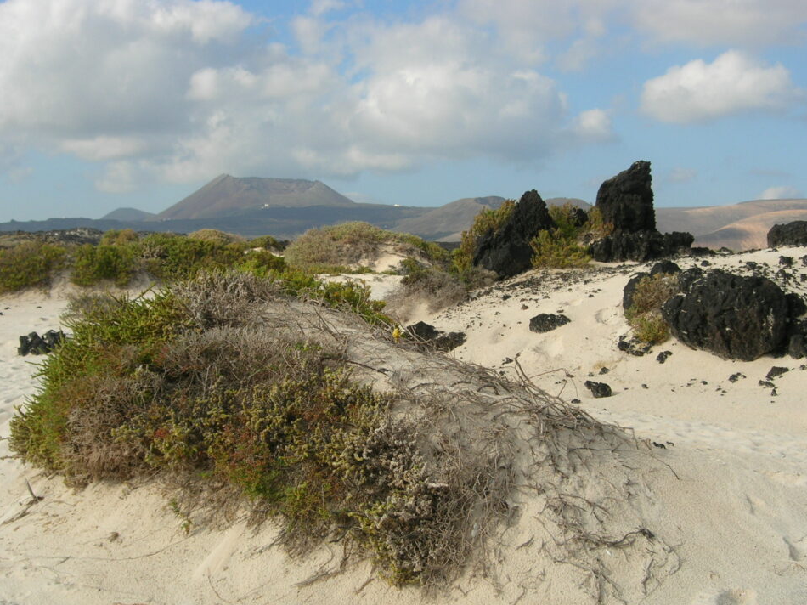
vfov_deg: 26.5
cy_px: 319
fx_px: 1282
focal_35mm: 55
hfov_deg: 34.9
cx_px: 406
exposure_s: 1/446
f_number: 5.4
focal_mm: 10.6
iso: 64
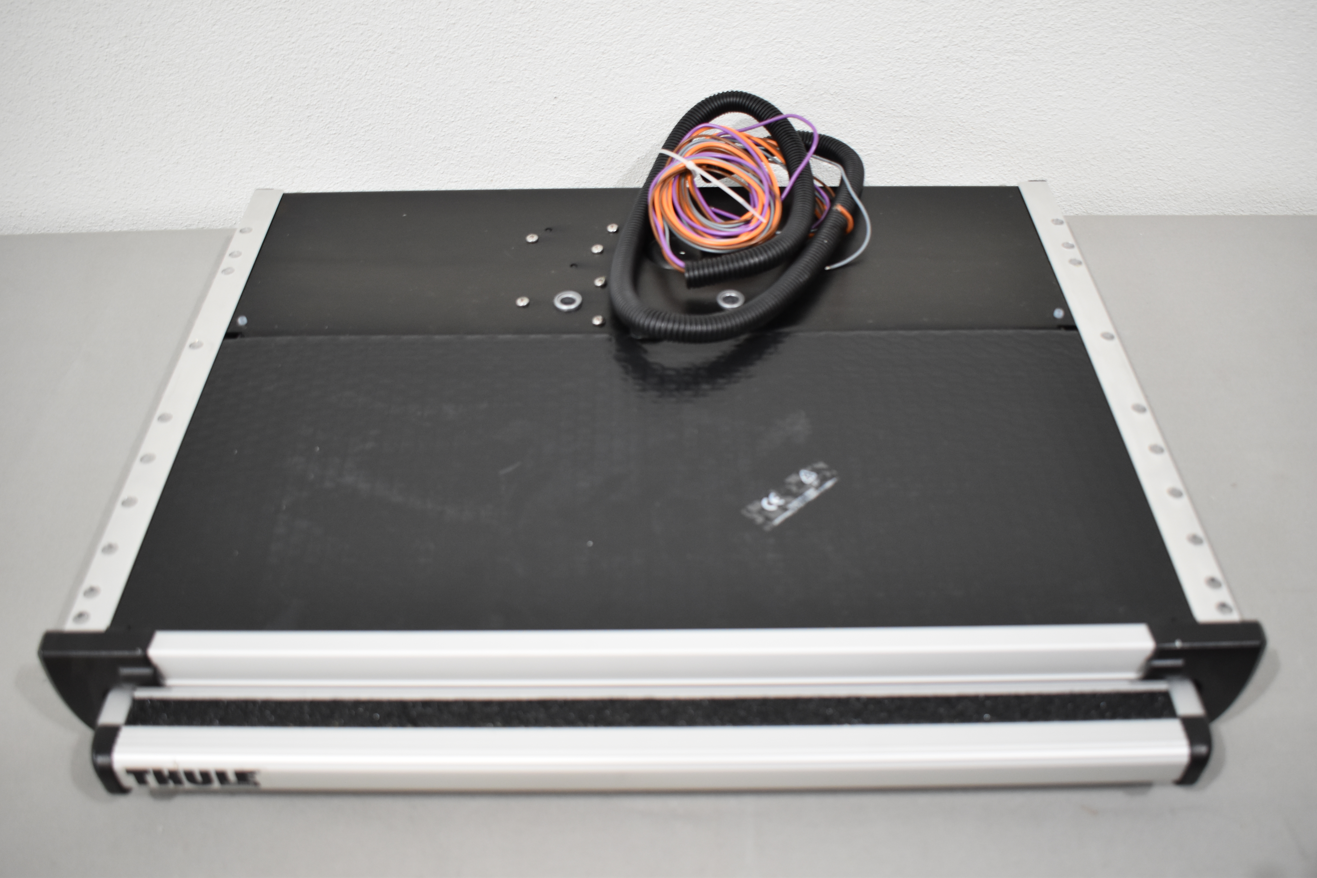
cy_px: 439
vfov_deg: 40.0
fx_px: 1207
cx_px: 658
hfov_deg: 57.2
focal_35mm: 33
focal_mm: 22
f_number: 3.8
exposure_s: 1/160
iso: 800
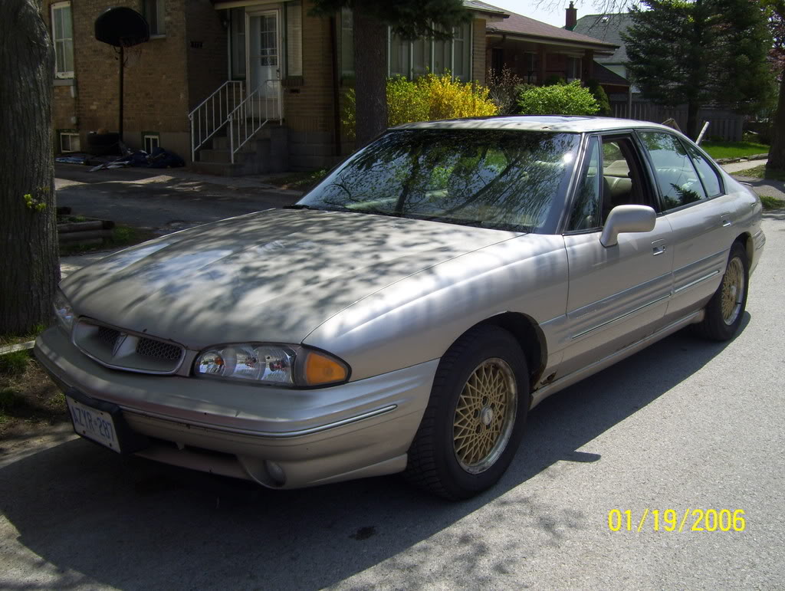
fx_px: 818
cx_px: 392
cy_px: 296
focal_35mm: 36
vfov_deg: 39.7
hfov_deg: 51.3
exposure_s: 1/400
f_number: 4.8
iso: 80
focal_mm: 6
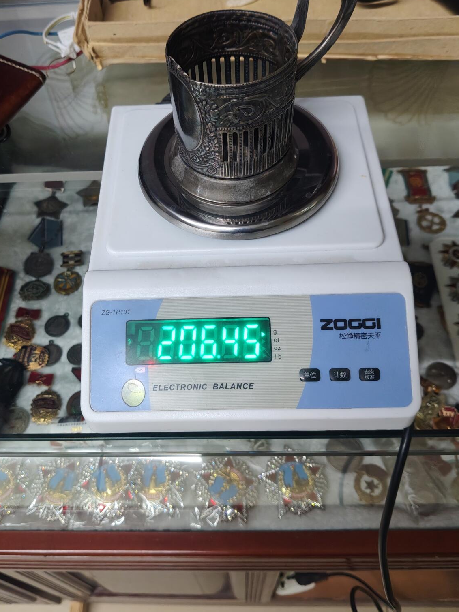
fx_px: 548
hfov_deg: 45.4
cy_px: 268
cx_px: 204
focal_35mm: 31
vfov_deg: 58.2
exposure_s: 1/60
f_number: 1.88
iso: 876
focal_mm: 4.84
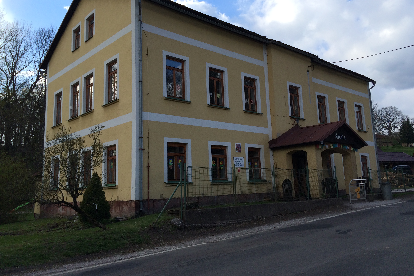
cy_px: 126
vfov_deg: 42.3
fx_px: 356
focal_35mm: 31
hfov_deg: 60.3
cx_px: 213
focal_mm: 4.15
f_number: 2.2
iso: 32
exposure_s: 1/1140
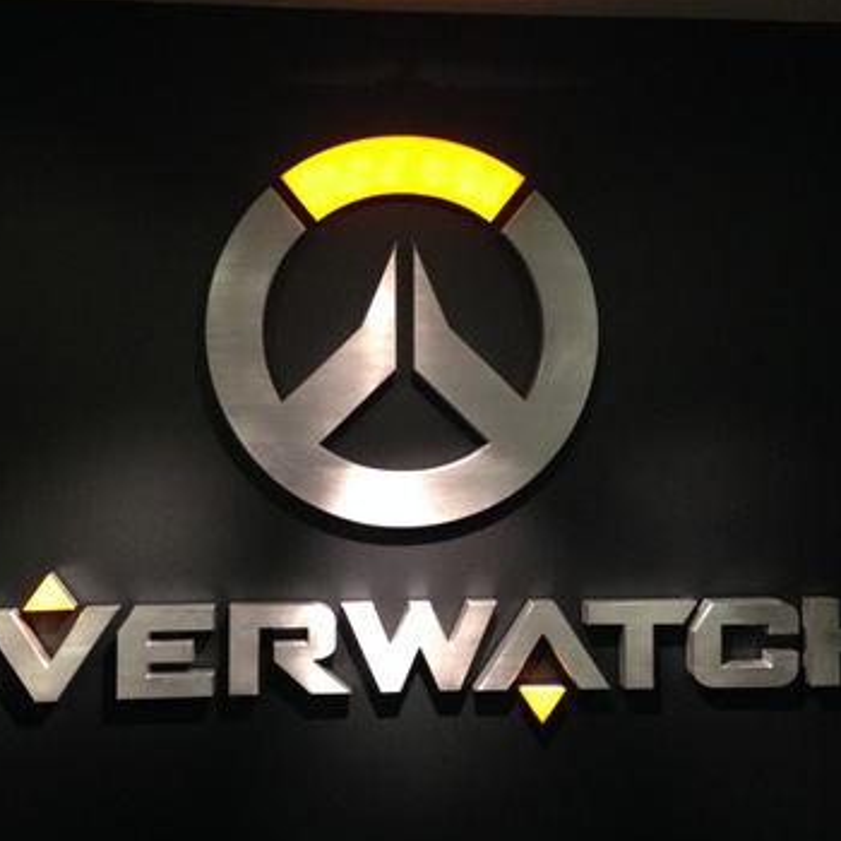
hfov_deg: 41.8
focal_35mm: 40
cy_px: 413
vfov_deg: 41.9
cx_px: 384
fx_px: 1099
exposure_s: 1/20
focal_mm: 4.12
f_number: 2.4
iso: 400
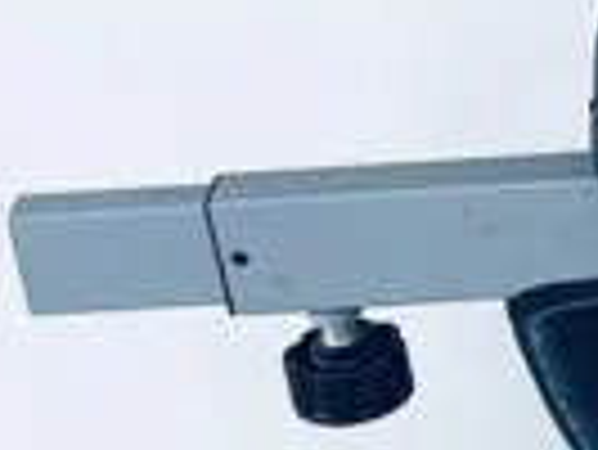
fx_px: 2075
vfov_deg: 12.3
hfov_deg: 12.9
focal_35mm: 120
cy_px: 310
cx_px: 1398
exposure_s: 1/121
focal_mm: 5.1
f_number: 1.6
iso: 100
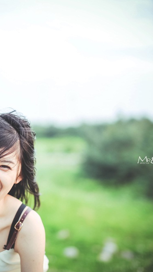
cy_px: 136
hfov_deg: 15.1
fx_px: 569
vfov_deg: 26.8
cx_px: 11
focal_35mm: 79
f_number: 1.4
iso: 200
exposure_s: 1/400
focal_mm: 50
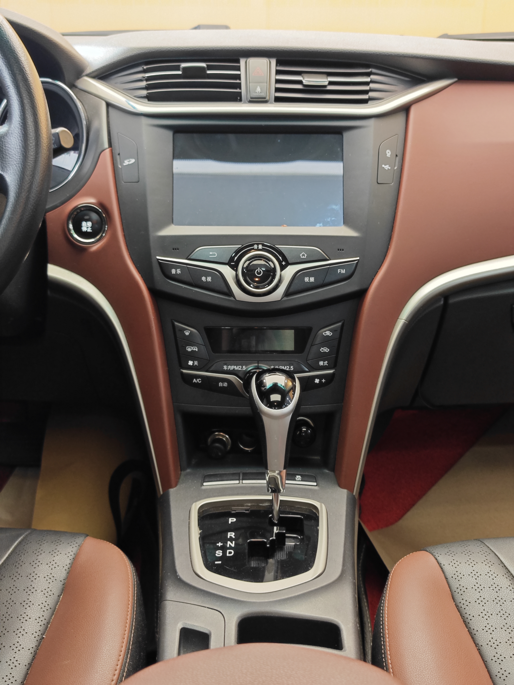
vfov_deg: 41.2
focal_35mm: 46
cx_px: 257
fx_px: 911
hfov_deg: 31.5
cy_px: 342
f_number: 1.9
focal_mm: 8.7
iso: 250
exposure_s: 1/25
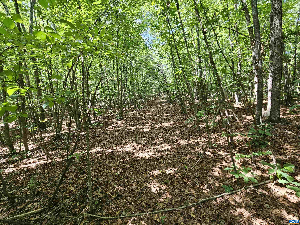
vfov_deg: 89.9
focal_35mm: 13
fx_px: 113
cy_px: 112
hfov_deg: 106.2
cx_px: 150
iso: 50
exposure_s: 1/60
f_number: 2.2
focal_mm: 2.2
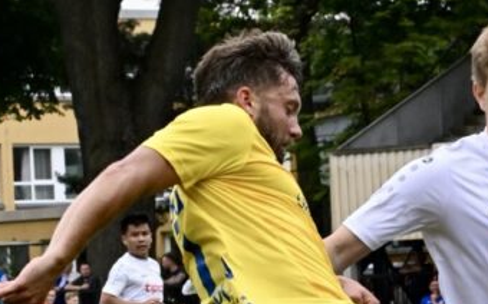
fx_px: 3509
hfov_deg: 7.9
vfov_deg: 4.9
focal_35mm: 264
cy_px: 409
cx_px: 439
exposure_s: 1/1600
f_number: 9
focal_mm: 86
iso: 2200
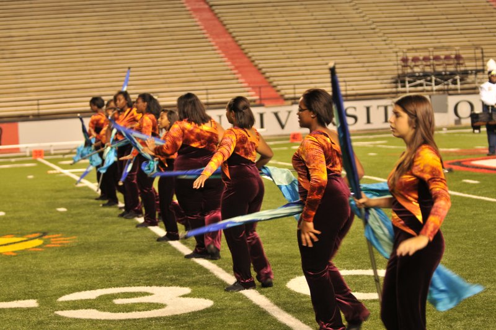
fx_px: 1445
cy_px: 165
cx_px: 248
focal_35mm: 105
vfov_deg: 13.0
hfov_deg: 19.5
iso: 320
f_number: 2.8
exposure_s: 1/60
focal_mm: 70
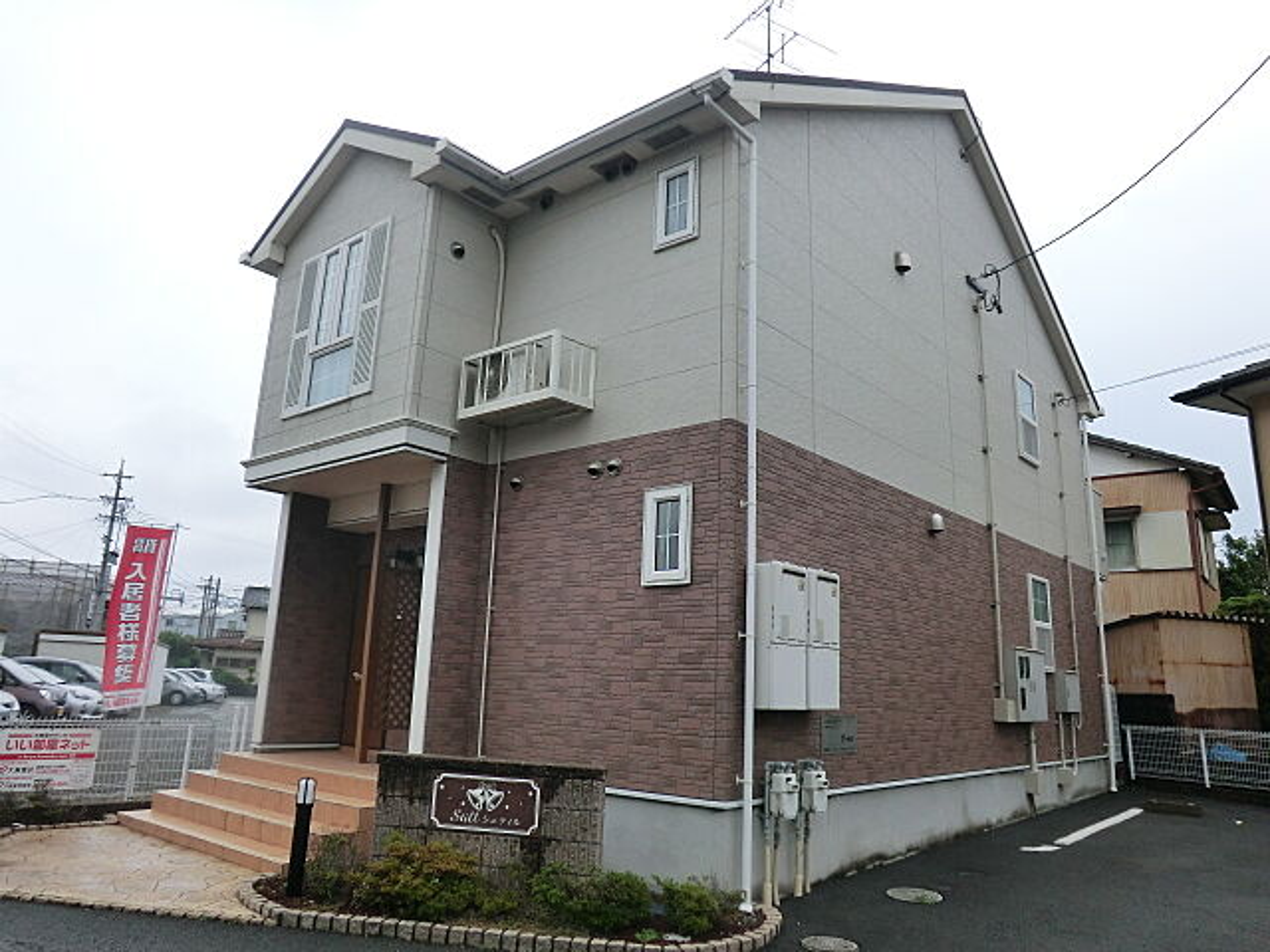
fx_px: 881
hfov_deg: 71.6
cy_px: 476
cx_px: 635
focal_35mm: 24
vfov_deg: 56.8
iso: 80
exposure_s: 1/200
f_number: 7.5
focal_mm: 4.3
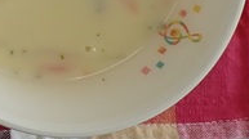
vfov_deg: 9.7
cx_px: -183
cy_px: -166
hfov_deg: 16.3
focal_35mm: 113
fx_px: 745
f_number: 2.8
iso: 100
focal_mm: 4.5
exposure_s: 1/125
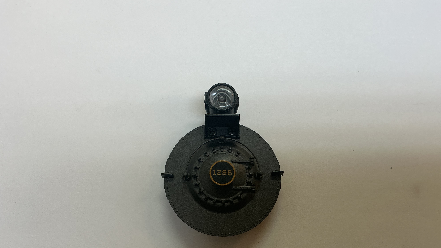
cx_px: 221
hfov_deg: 61.0
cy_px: 145
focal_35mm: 32
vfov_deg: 36.6
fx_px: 374
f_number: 1.8
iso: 40
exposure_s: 1/120
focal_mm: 3
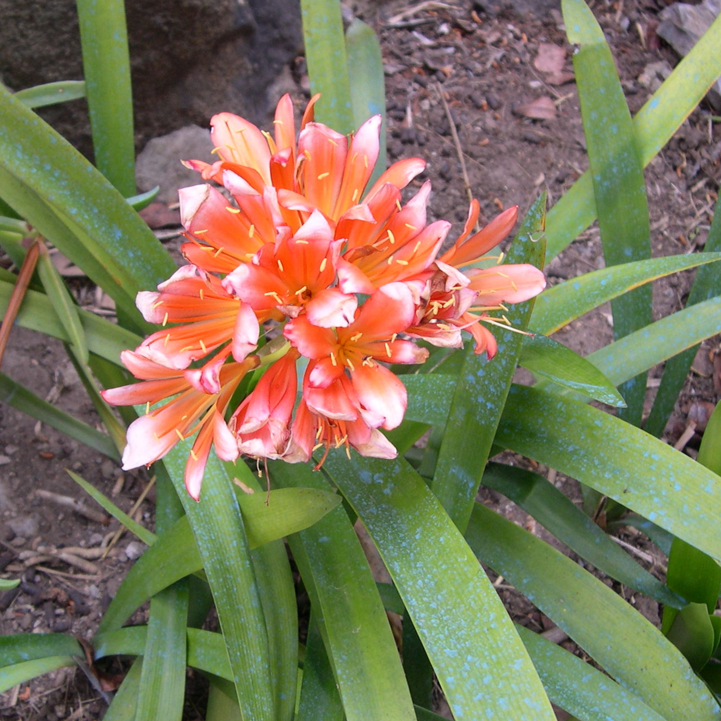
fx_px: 1060
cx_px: 334
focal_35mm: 45
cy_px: 359
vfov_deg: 37.6
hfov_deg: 37.5
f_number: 2.8
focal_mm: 8
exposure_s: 1/80
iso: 100
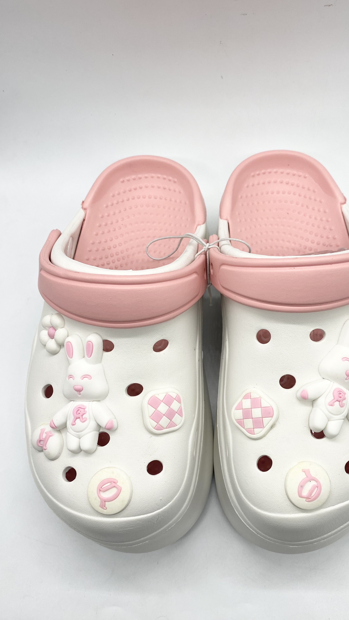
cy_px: 309
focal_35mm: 29
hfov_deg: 40.0
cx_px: 214
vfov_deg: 66.1
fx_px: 477
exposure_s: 1/121
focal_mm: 4.25
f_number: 1.8
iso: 32
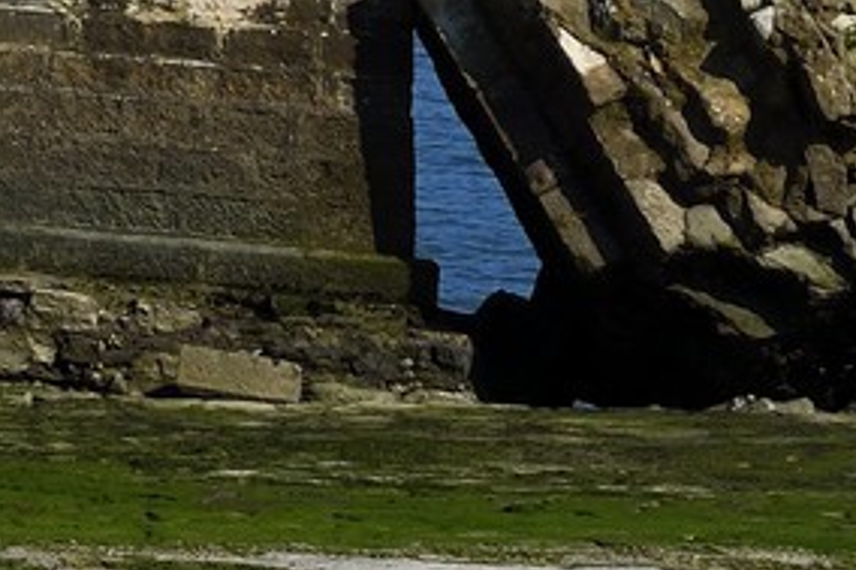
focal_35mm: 293
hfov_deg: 6.6
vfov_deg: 4.7
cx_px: -1269
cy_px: -112
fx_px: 6963
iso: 200
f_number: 16
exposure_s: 1/250
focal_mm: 52
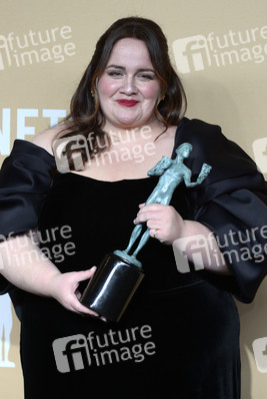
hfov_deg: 11.2
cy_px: 200
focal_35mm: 122
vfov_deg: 16.8
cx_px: 134
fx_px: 1356
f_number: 6.3
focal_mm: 122
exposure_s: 1/250
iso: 1600
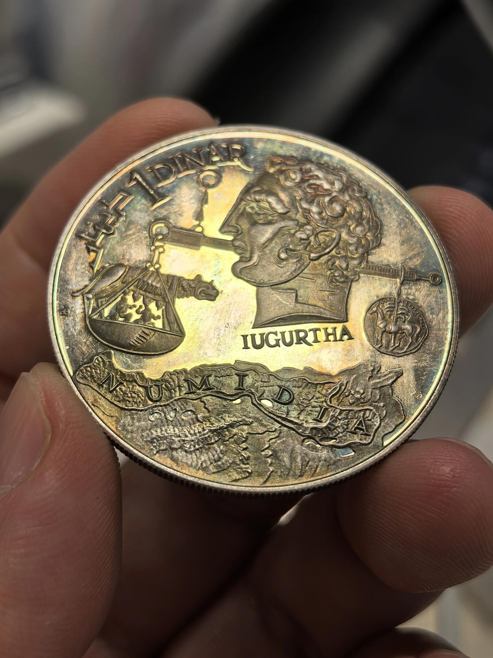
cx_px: 246
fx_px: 1025
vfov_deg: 35.5
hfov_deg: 27.0
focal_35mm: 54
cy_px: 329
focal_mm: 6.98
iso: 50
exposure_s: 1/100
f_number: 2
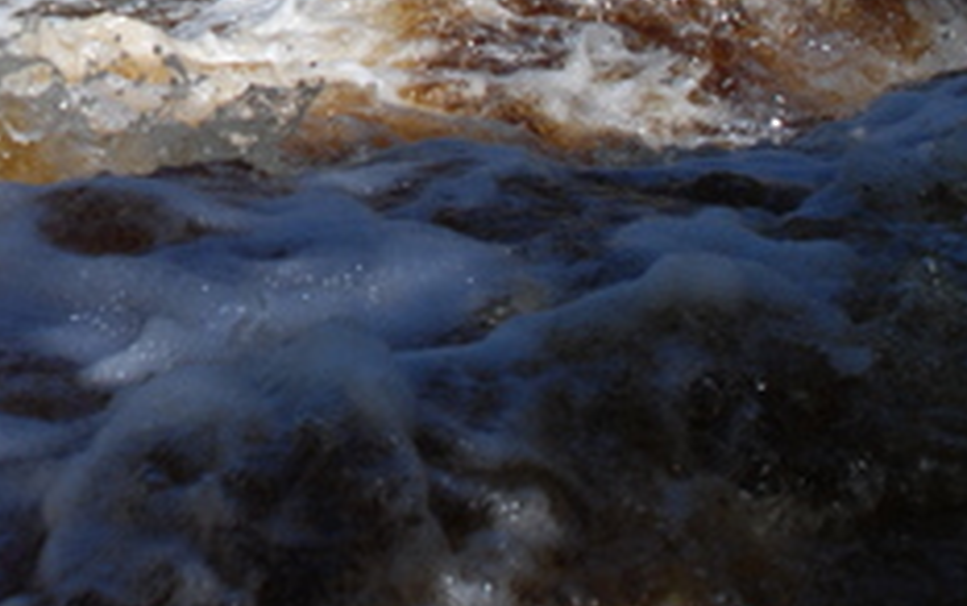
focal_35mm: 147
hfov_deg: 13.9
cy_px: -284
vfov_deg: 8.7
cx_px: -141
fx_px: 3877
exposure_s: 1/500
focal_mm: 28
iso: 160
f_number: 7.1
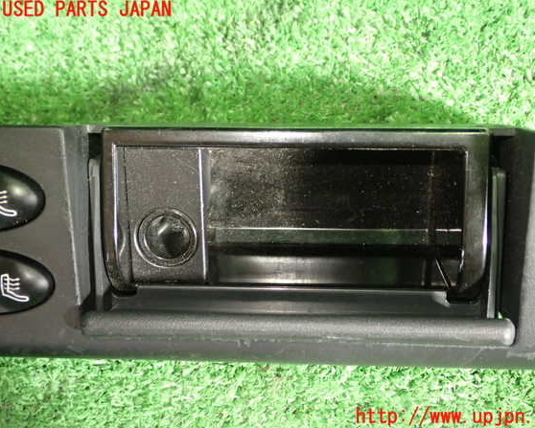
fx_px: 681
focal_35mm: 43
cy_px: 214
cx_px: 285
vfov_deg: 34.9
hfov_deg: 42.9
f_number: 2.8
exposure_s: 1/40
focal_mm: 7.31
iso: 640
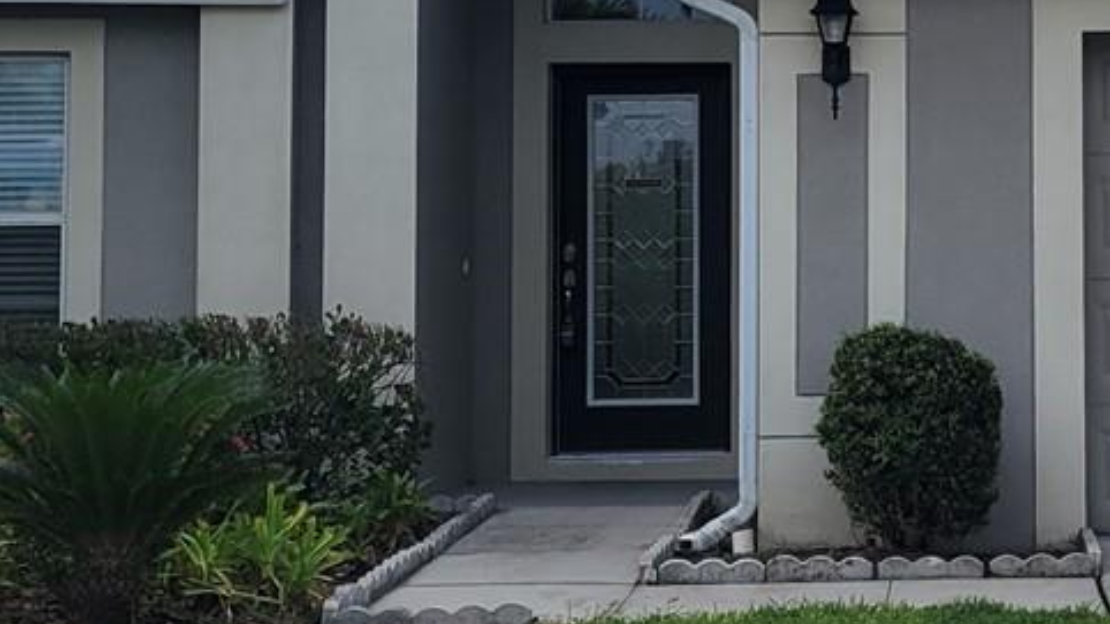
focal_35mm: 94
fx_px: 2766
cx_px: 1066
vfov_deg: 12.8
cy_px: 120
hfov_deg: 22.0
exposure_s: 1/3309
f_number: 1.8
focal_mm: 5.4
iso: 40
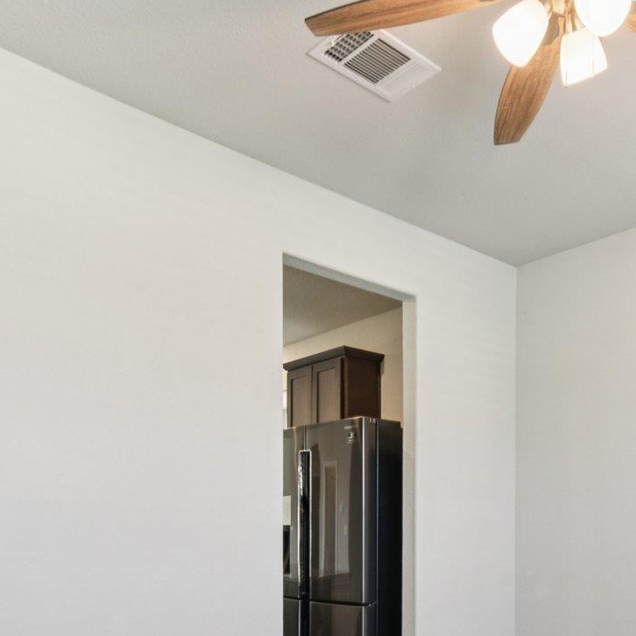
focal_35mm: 34
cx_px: 436
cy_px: 529
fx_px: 707
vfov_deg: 45.4
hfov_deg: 47.5
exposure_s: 1/8
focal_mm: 14
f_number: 8
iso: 280
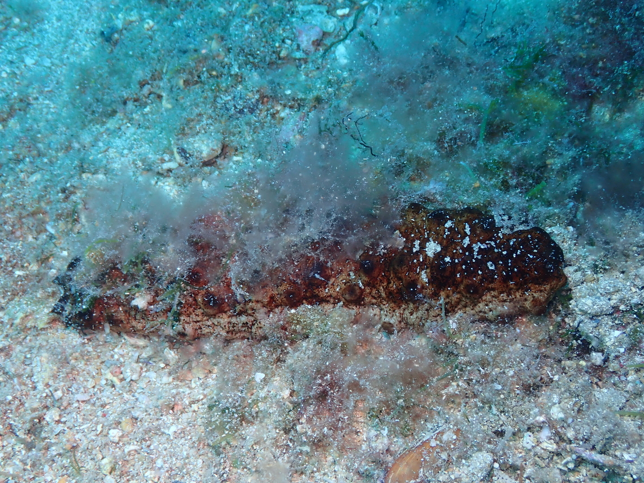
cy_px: 242
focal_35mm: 46
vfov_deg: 31.5
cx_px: 322
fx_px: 856
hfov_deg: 41.2
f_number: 4.5
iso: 125
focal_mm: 8.41
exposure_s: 1/200
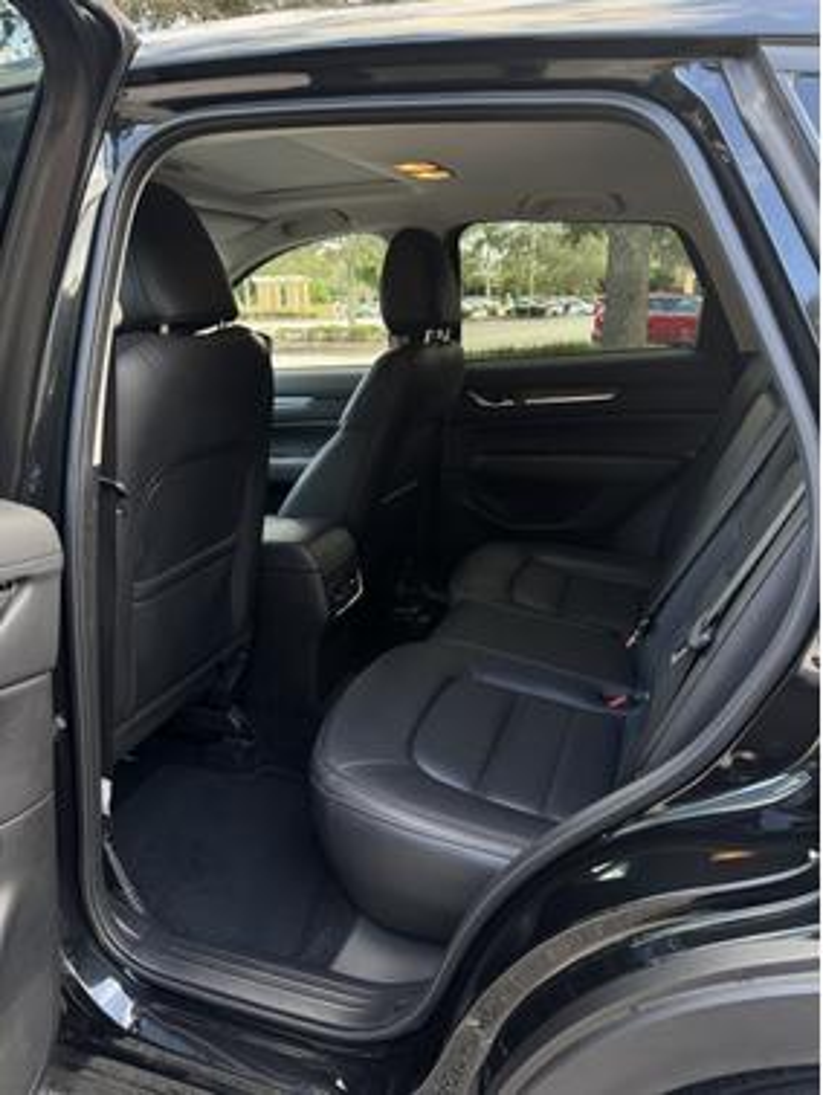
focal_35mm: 24
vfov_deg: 71.6
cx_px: 412
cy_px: 548
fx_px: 760
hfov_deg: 56.9
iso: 160
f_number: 1.78
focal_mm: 6.76
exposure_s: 1/121
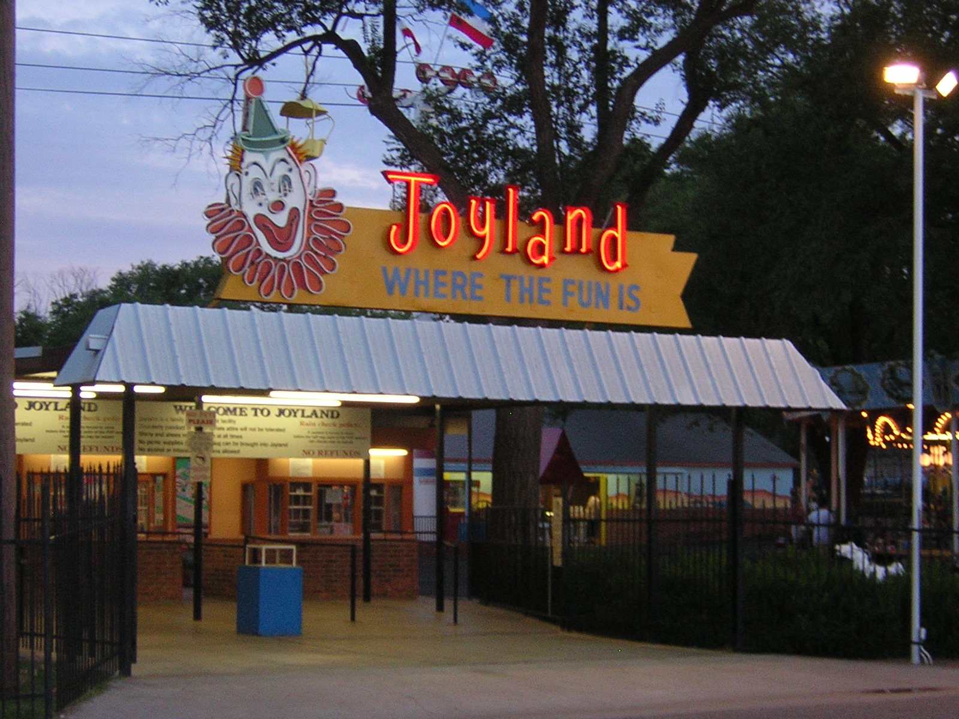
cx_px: 480
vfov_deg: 19.9
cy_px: 360
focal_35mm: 74
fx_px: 2050
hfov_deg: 26.3
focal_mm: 9.6
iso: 372
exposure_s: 1/60.1
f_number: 3.8
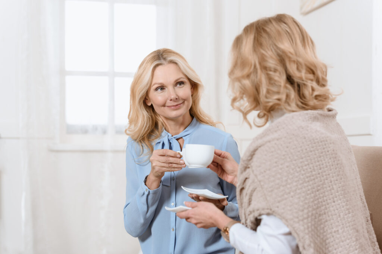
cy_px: 127
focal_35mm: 92
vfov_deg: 14.9
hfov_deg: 22.1
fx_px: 976
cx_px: 191
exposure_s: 1/160
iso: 100
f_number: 3.5
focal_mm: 92
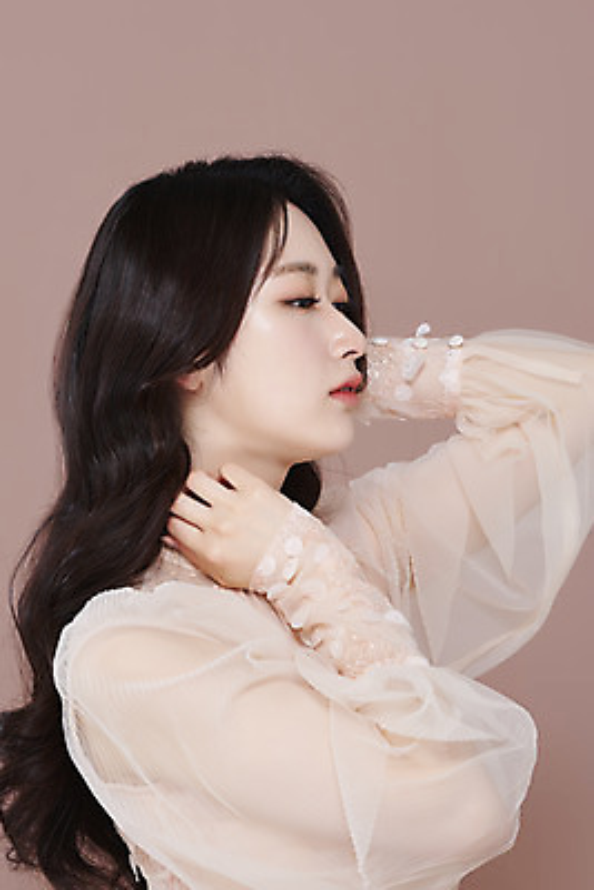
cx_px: 297
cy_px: 445
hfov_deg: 13.1
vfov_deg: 19.4
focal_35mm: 105
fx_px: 2596
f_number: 11
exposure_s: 1/125
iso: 64
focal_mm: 105
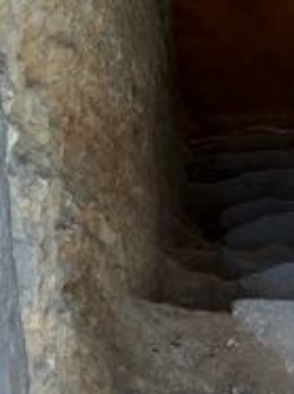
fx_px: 1430
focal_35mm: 126
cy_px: -64
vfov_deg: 15.2
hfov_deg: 11.5
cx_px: 367
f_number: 1.8
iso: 80
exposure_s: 1/121
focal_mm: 3.99
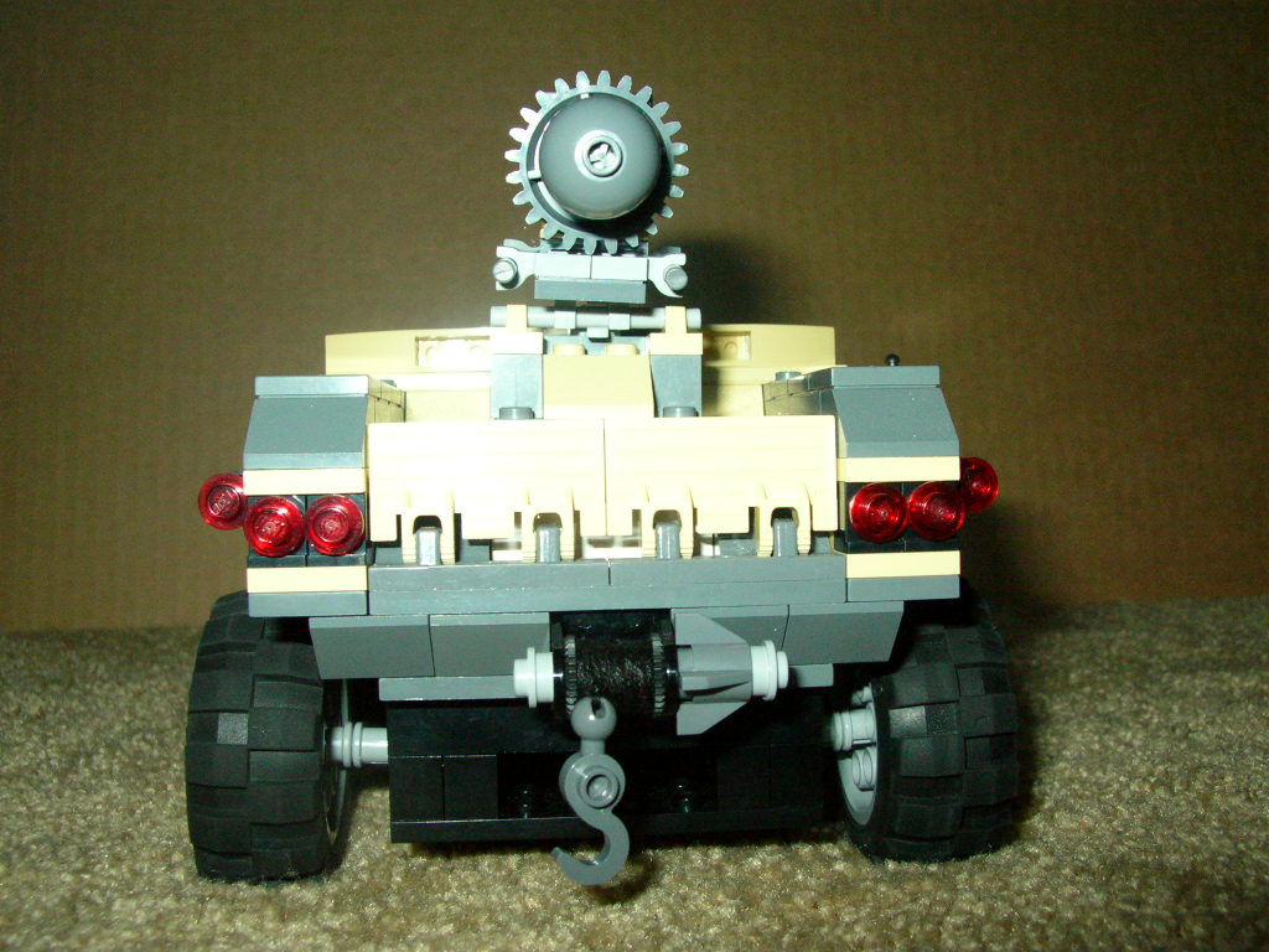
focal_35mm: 36
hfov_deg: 51.4
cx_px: 634
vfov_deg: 39.7
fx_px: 1320
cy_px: 476
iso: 200
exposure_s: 1/60.1
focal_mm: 6
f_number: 3.7
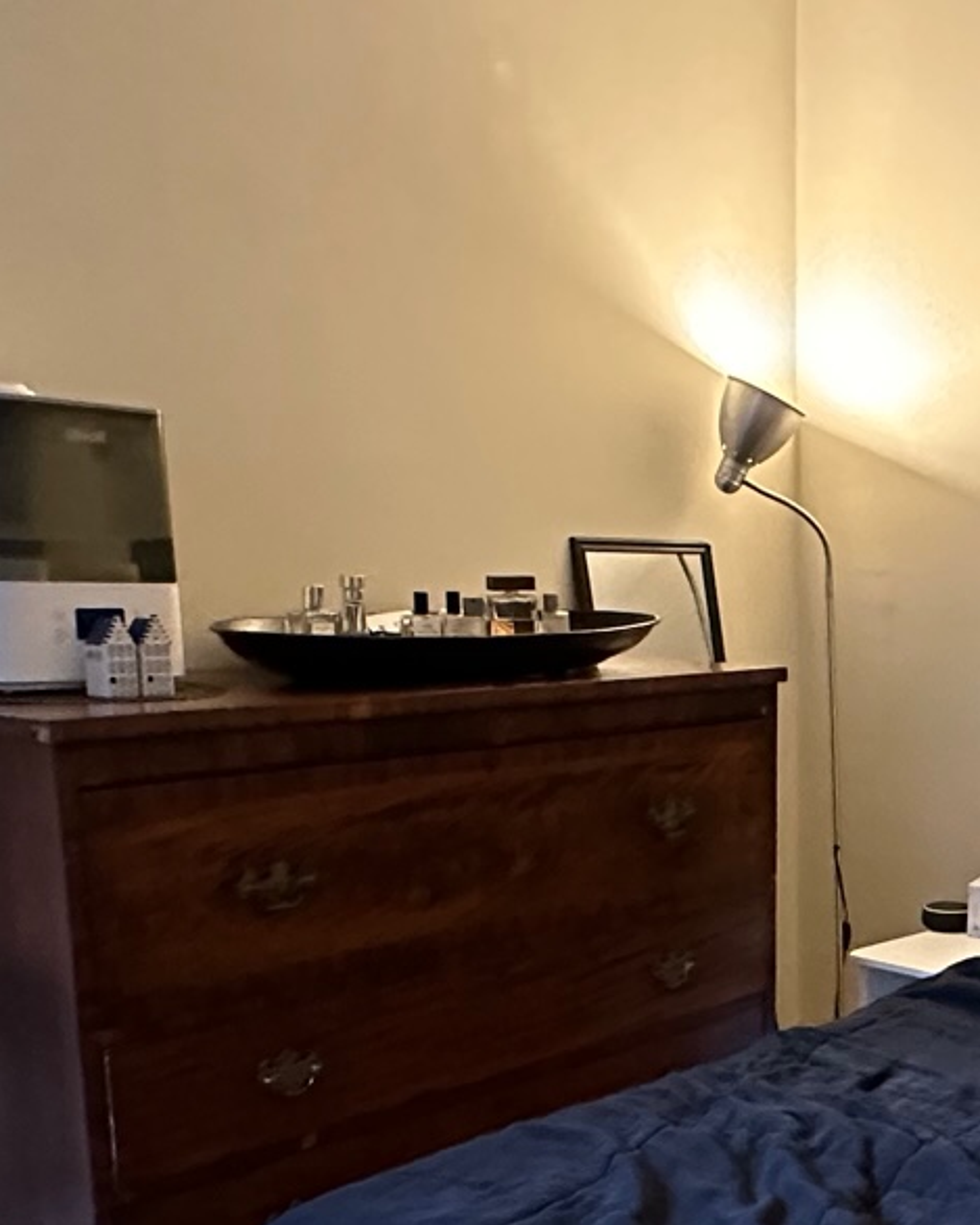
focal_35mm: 47
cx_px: 915
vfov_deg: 38.5
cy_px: 924
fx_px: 1704
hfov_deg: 30.4
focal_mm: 2.22
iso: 1250
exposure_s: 1/48
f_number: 2.2
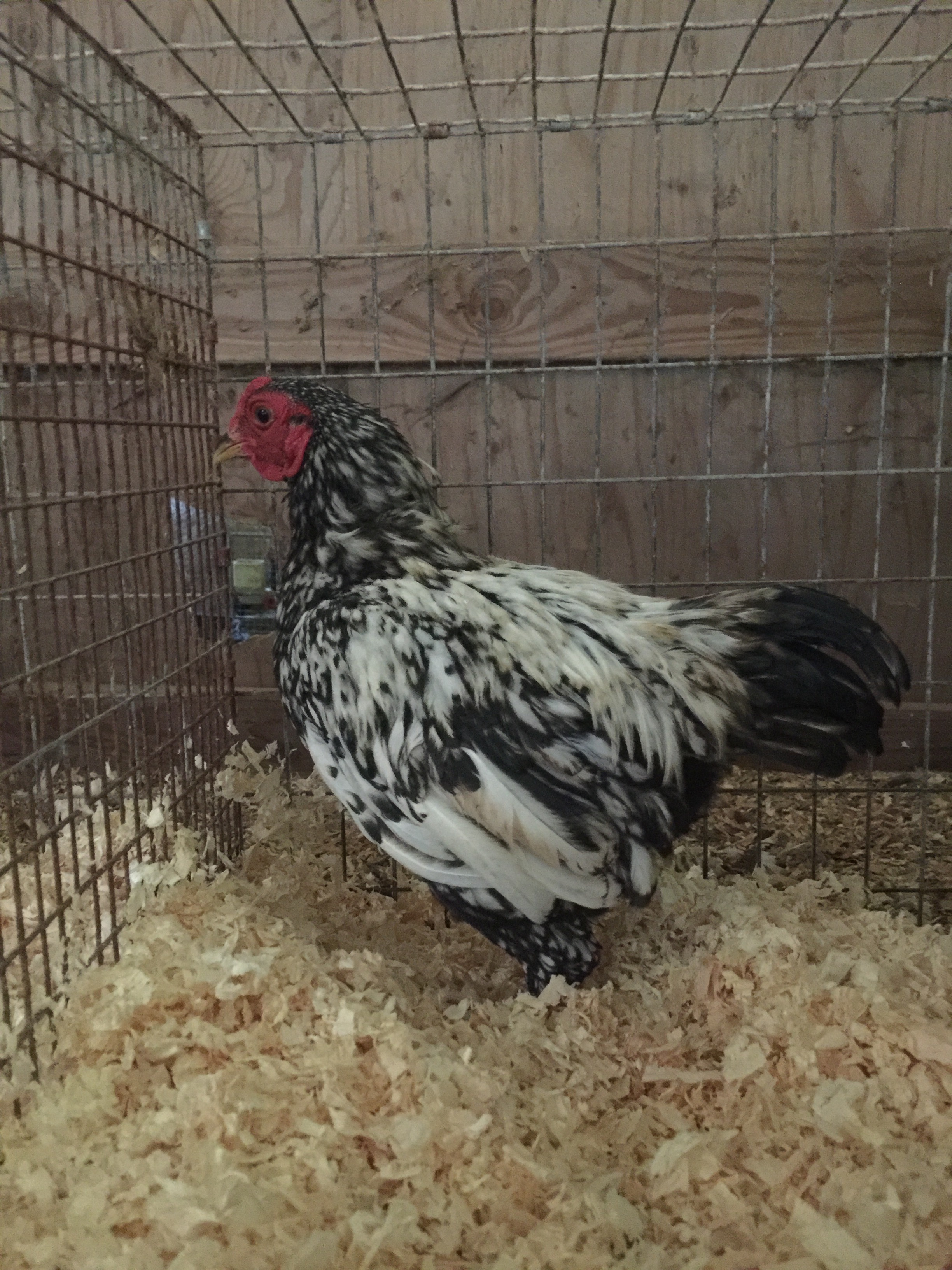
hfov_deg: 48.2
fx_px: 1063
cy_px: 635
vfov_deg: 61.7
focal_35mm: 29
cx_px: 476
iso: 320
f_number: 2.2
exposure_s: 1/4
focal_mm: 4.15
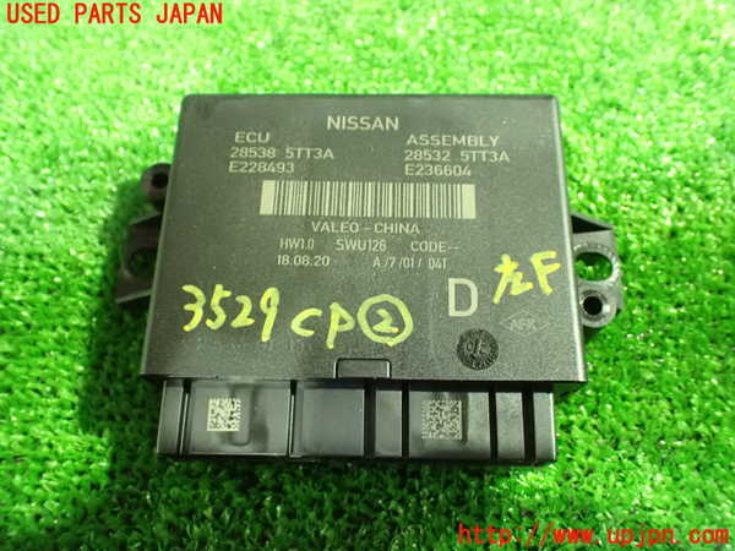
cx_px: 368
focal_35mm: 30
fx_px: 637
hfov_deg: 60.0
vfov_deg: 46.8
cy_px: 276
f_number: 2.3
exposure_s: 1/25
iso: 1600
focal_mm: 5.4
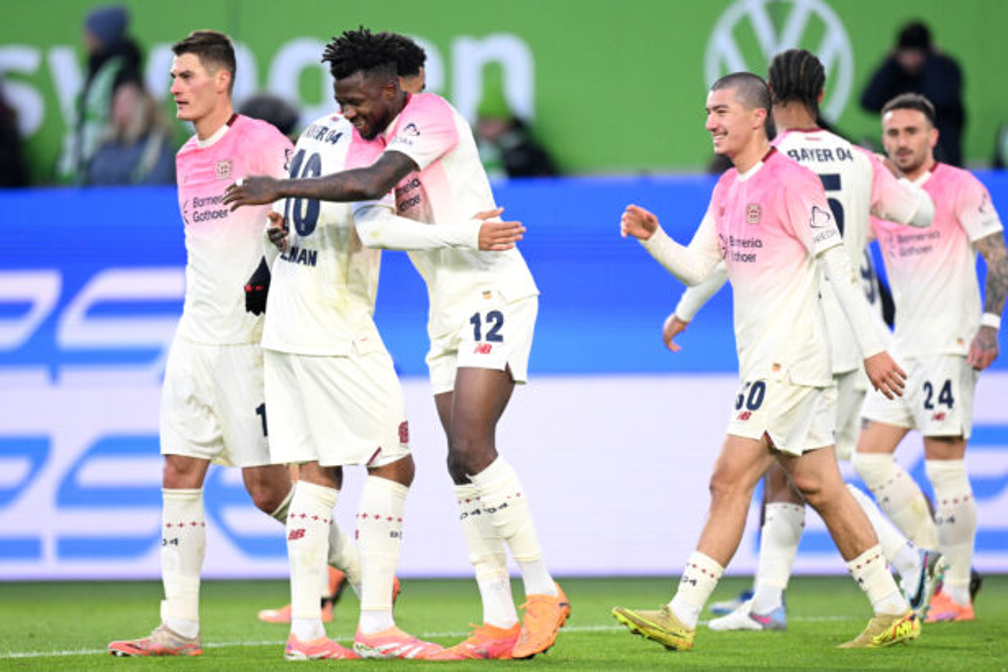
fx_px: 16799
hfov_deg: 3.4
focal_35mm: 600
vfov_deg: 2.3
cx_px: 504
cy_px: 336
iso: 2500
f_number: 2.8
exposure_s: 1/2000
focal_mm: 400
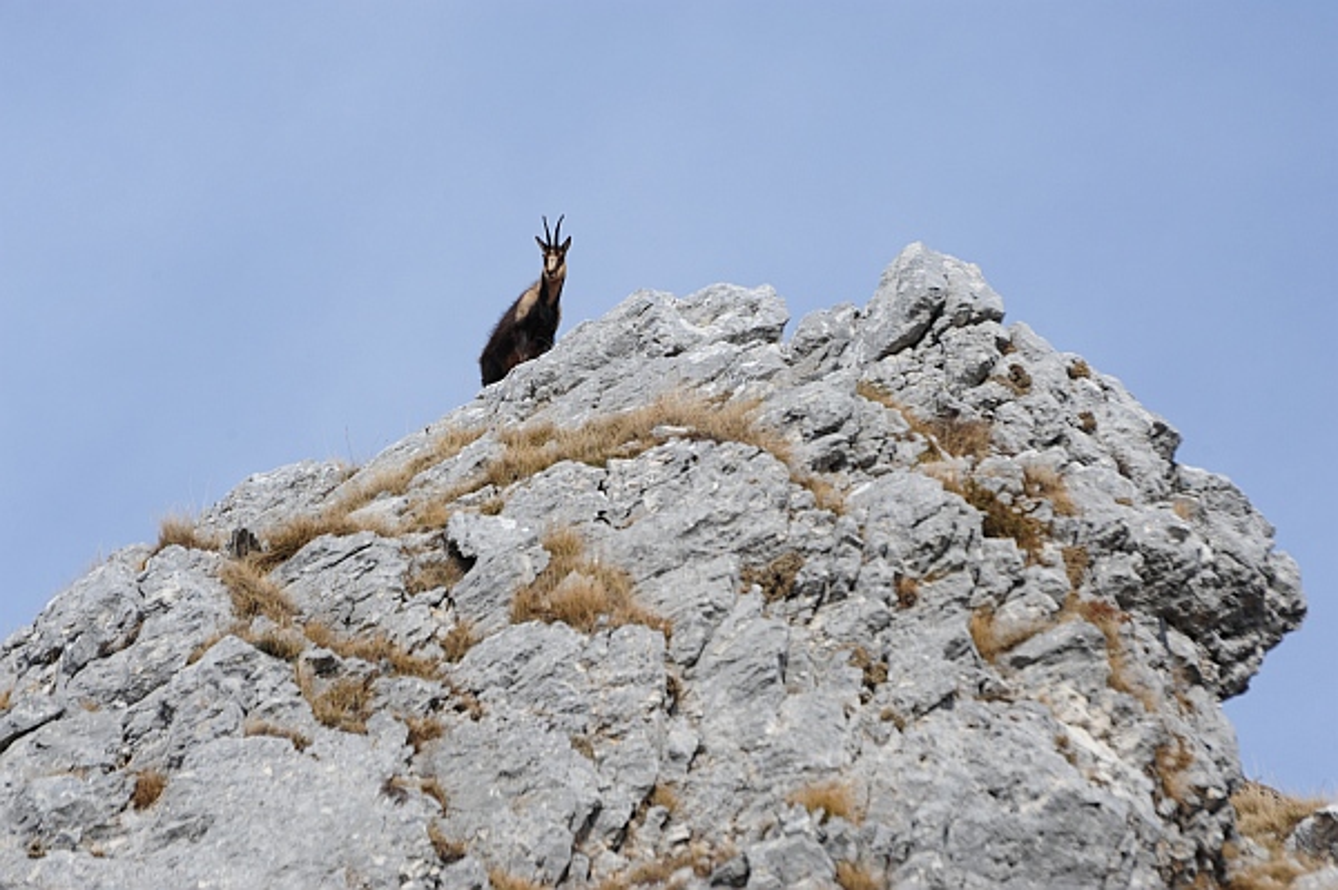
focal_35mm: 300
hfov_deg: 6.9
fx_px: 11141
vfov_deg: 4.6
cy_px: 445
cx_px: 669
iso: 250
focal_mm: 300
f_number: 11
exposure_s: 1/500
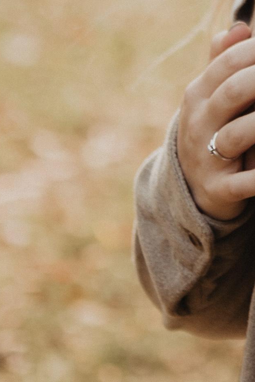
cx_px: 641
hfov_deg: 5.9
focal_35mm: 224
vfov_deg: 8.9
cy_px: -196
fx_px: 2376
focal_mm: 35
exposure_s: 1/640
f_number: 1.4
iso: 100
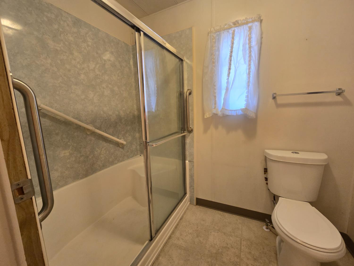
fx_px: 133
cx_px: 177
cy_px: 133
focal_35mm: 13
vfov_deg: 89.9
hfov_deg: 106.2
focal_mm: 2.2
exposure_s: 1/60
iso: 160
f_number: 2.2
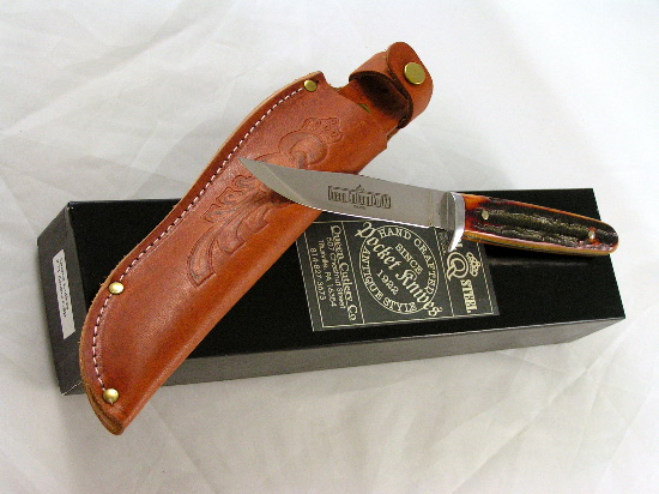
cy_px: 247
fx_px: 1370
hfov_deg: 27.0
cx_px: 330
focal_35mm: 72
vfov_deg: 20.4
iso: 160
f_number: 3.2
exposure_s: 1/100
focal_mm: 12.1
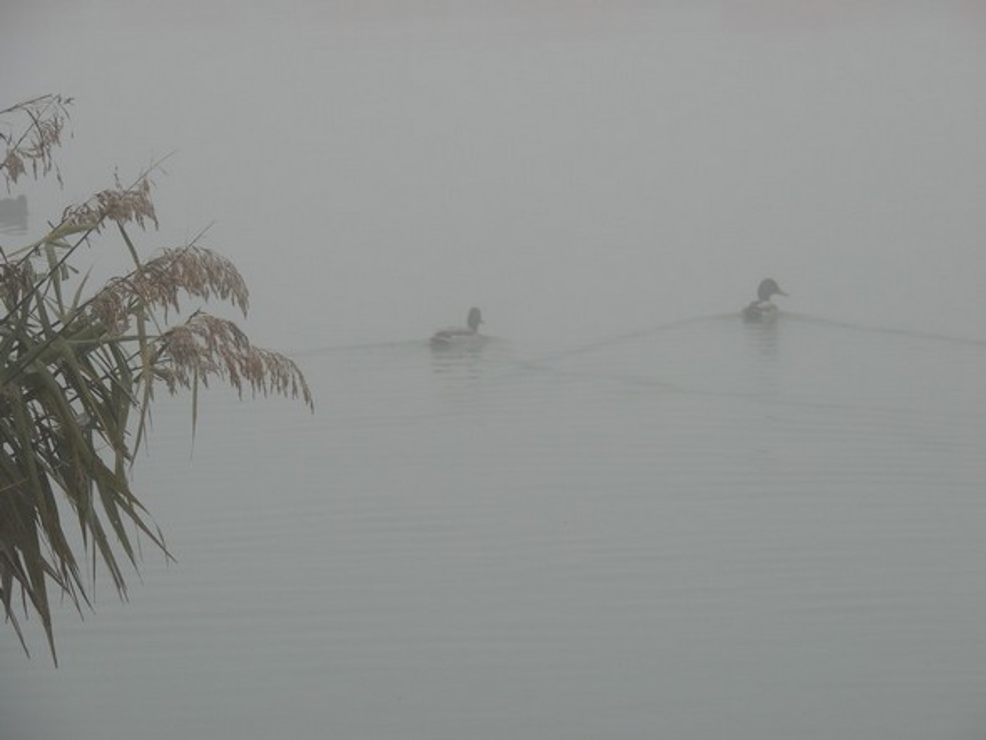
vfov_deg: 6.6
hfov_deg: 8.8
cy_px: 370
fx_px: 6411
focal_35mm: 225
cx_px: 493
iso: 100
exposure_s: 1/200
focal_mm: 40.1
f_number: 4.6
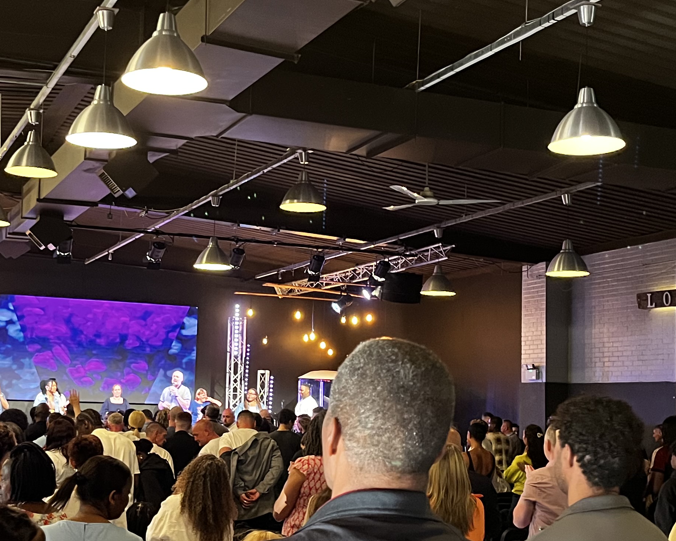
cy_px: 275
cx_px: 289
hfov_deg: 33.5
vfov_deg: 27.1
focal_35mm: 56
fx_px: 1121
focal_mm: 5.1
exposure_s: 1/33
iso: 500
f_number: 1.6
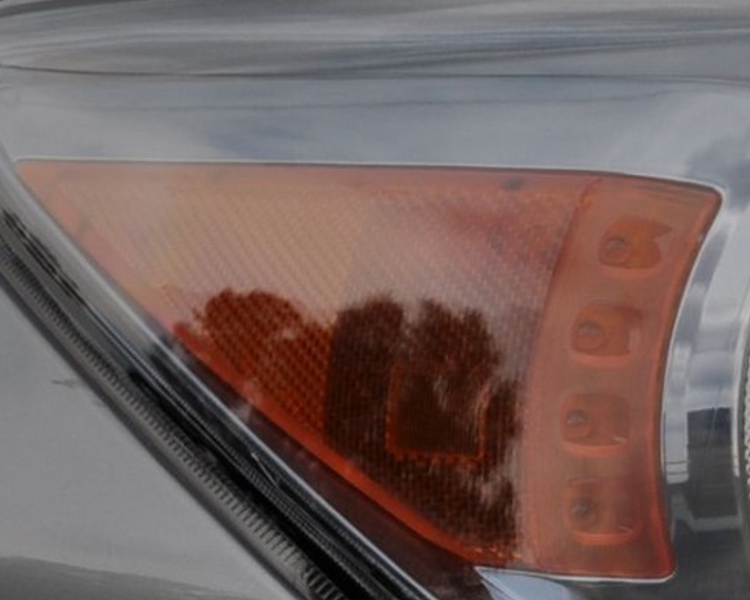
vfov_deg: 8.3
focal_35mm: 187
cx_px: 1604
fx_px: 4150
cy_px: 269
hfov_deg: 9.5
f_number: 10
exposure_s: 1/250
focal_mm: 26
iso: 200
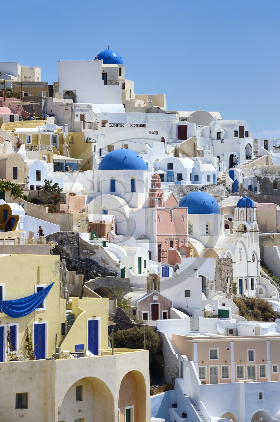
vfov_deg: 12.1
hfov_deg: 8.1
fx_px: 1987
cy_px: 211
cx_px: 140
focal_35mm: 170
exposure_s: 1/320
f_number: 10
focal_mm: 170
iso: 100
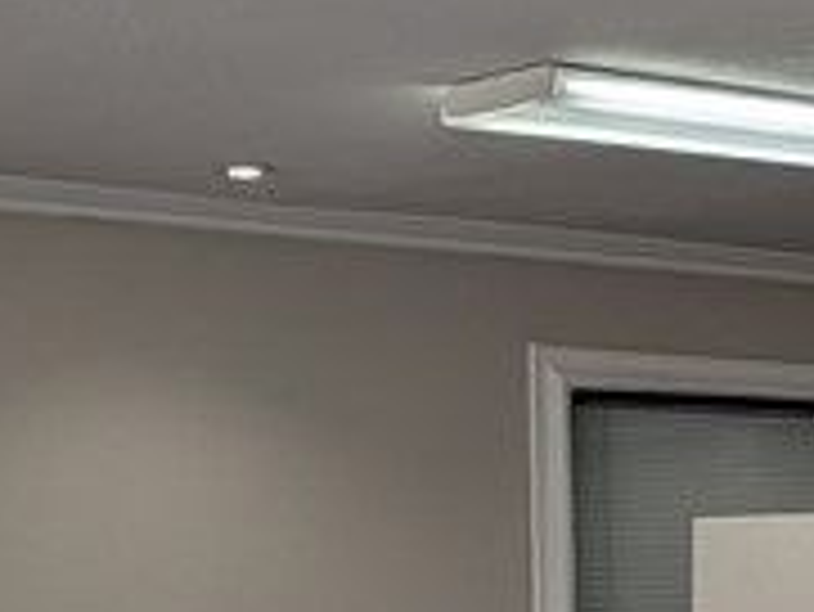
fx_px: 3200
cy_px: 1026
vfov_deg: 10.4
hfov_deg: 14.1
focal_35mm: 136
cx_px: 962
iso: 66
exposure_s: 1/120
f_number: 1.7
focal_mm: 4.53
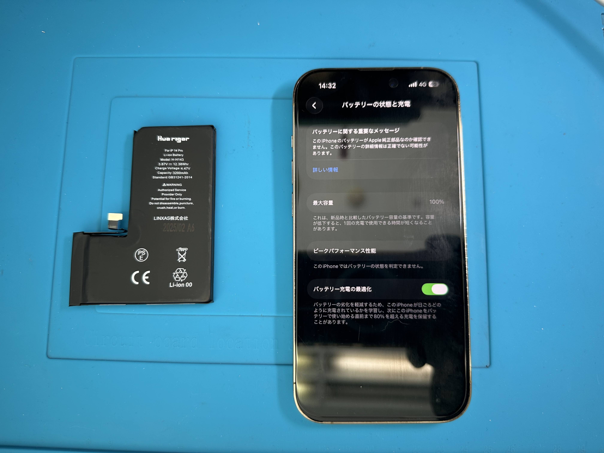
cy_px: 226
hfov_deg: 71.6
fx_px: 419
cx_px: 302
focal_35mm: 24
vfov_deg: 56.8
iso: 80
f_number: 1.78
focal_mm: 6.86
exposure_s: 1/100
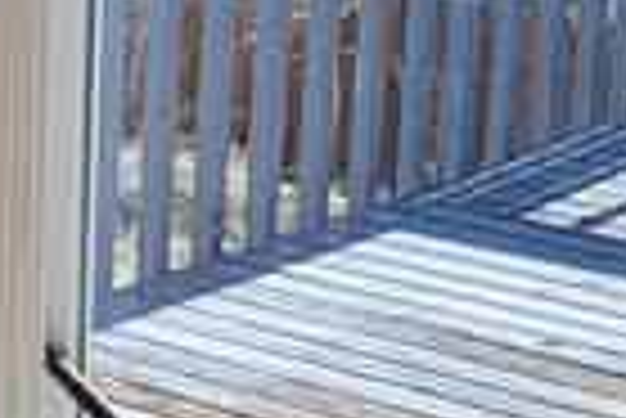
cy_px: -56
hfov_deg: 10.0
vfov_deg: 7.4
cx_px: -788
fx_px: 3203
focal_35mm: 184
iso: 16
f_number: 1.8
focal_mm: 6.7
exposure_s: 1/300
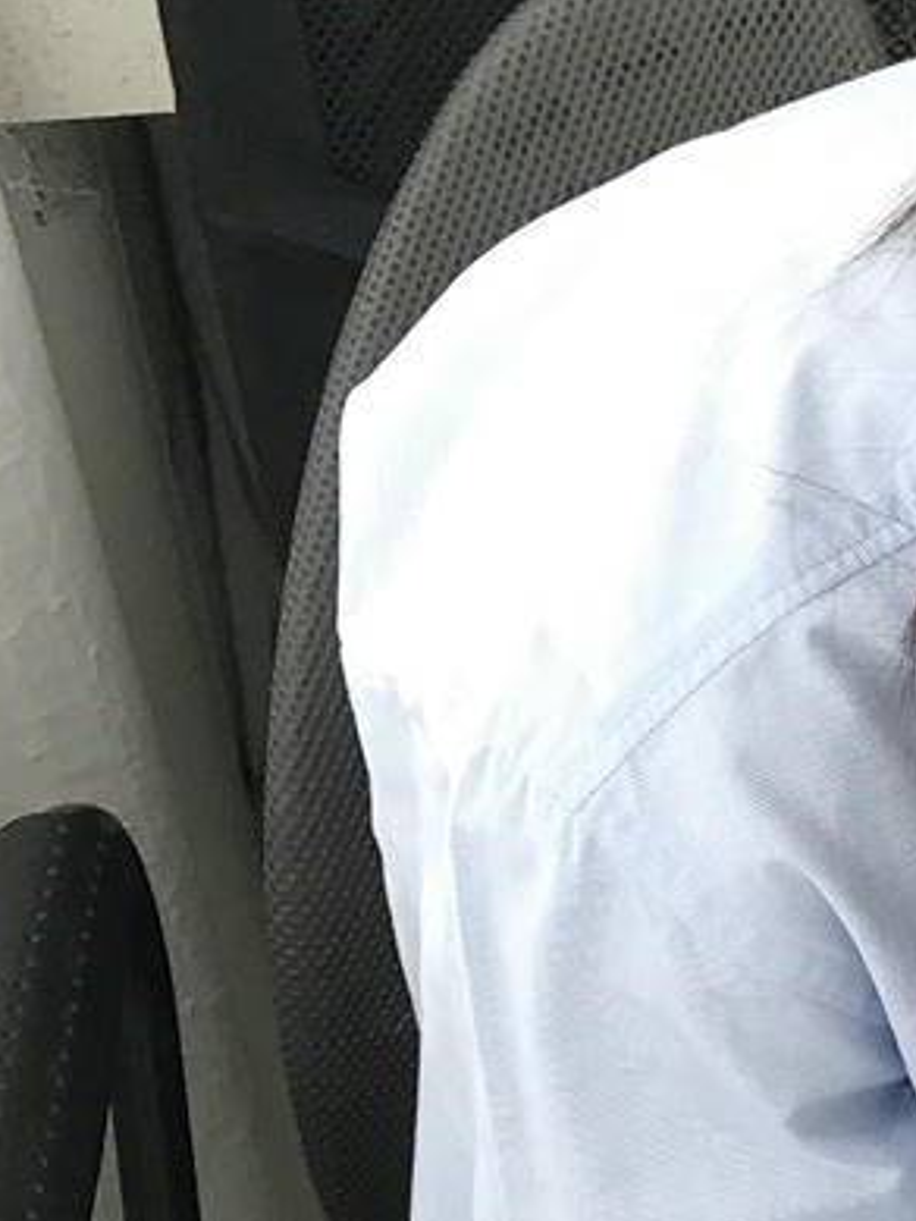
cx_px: 1540
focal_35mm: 145
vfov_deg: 12.7
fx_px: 5113
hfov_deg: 9.8
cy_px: 1996
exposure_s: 1/275
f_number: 1.8
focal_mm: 3.99
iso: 20
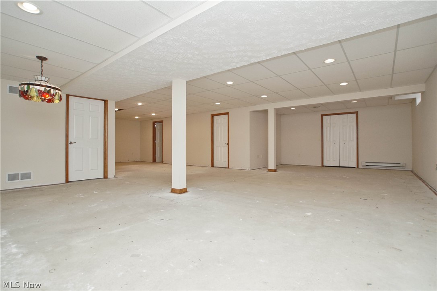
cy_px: 146
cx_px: 218
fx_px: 200
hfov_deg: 95.0
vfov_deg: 72.0
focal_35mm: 16
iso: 800
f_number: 4.5
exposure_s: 1/160
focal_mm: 11
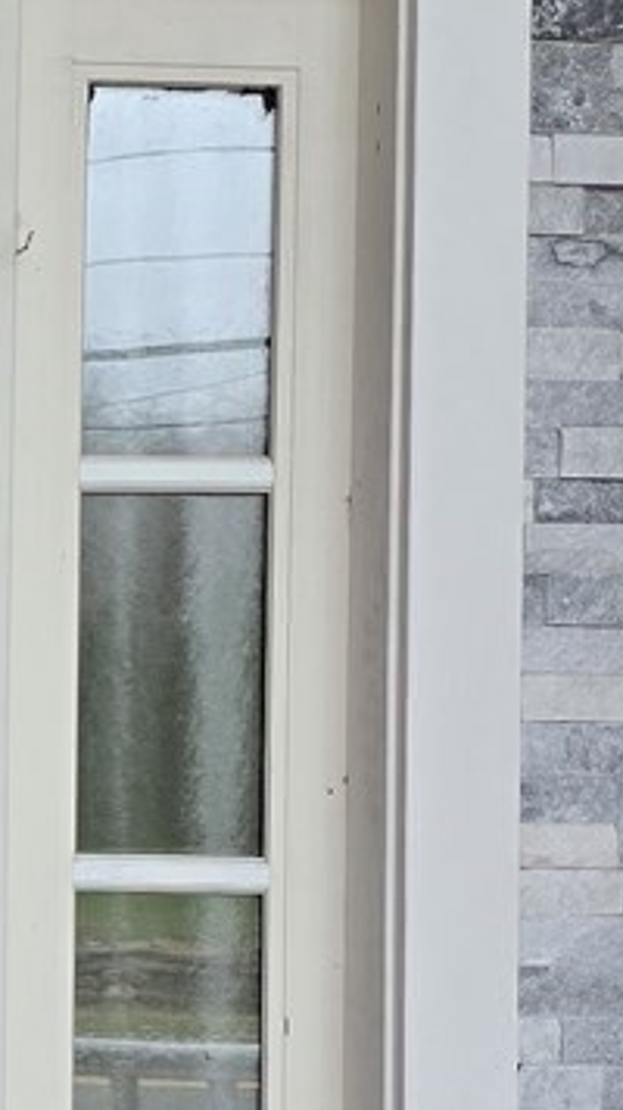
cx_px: -227
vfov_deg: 19.8
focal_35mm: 108
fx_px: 3175
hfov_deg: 10.9
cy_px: 723
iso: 50
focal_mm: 6.3
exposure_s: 1/120
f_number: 1.7
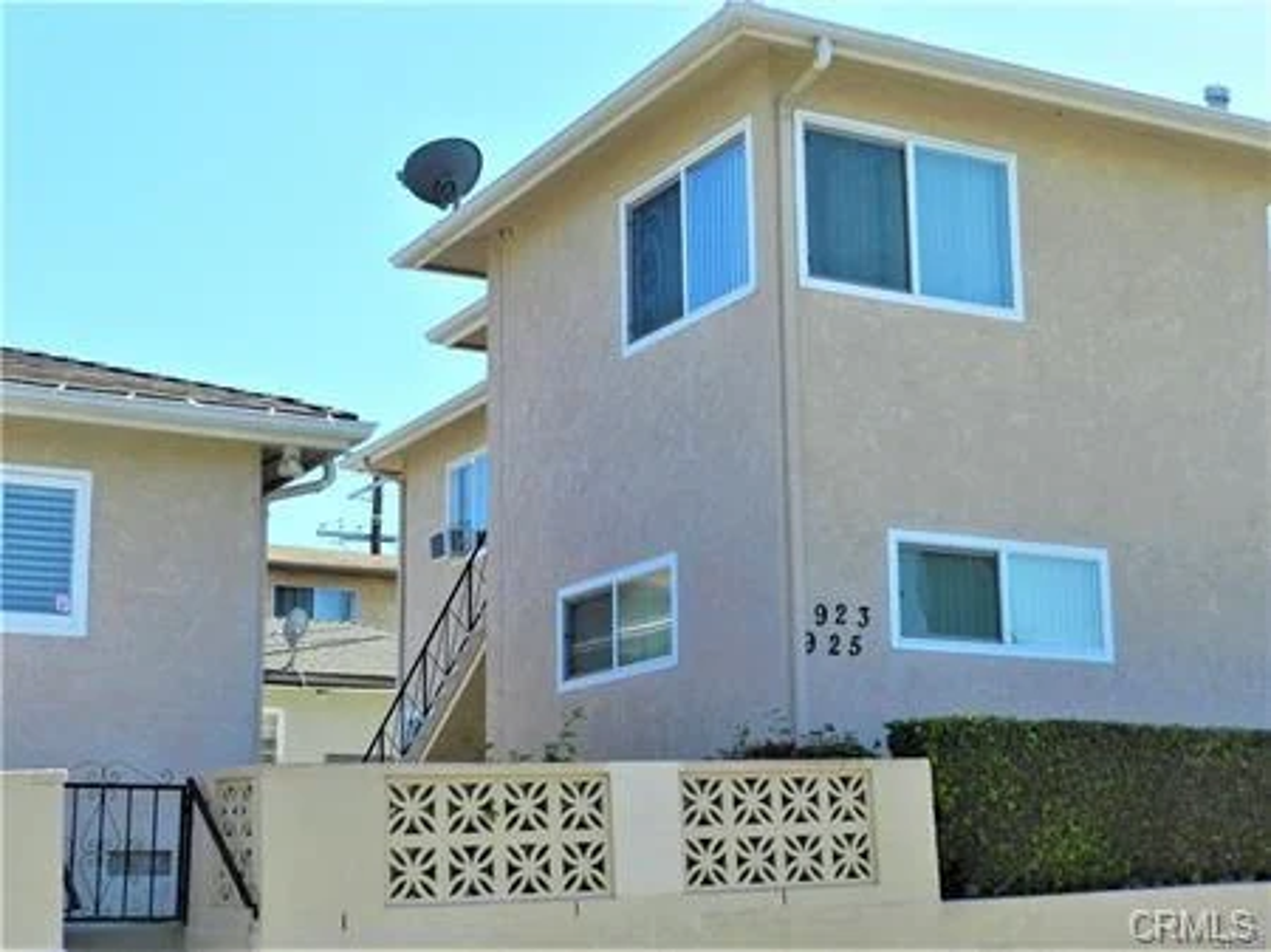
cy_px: 476
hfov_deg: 36.2
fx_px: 1945
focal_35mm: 53
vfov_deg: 27.5
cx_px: 636
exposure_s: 1/800
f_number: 4.4
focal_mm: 9.4
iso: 160
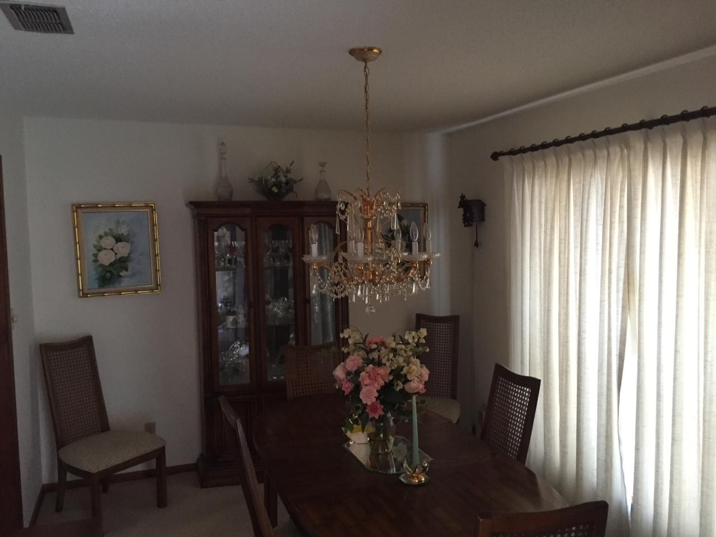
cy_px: 268
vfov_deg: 48.2
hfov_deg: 61.7
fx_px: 600
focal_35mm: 29
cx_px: 358
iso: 250
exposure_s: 1/30
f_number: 2.2
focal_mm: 4.15
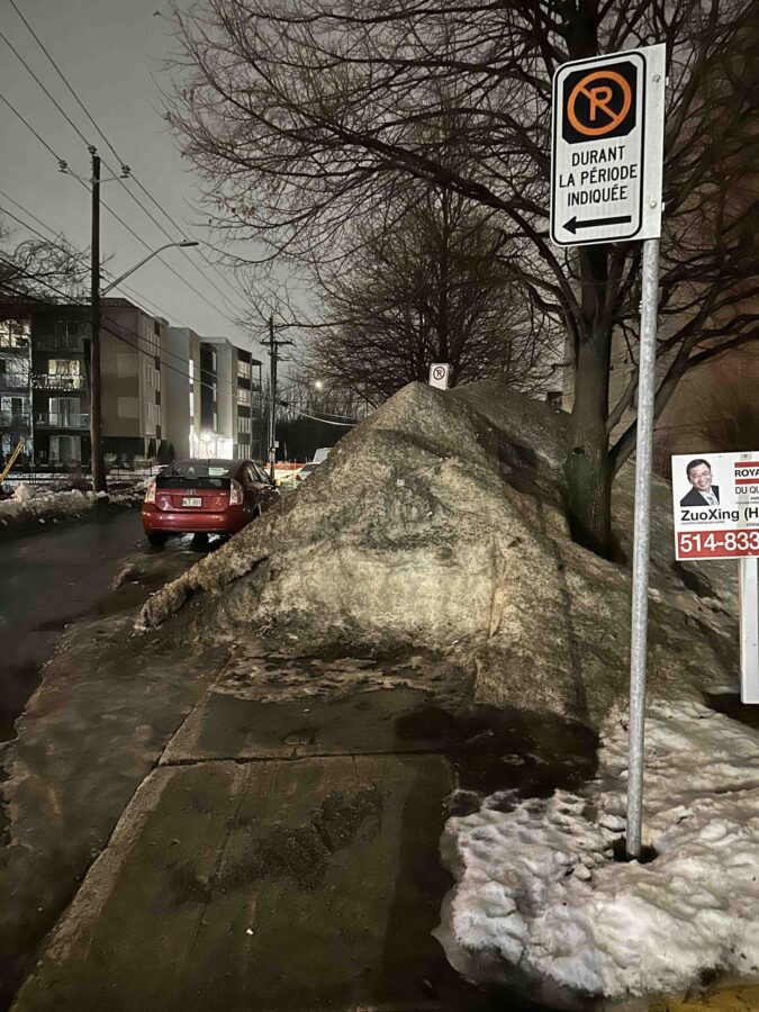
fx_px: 702
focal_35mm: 24
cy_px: 506
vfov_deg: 71.6
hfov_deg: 56.8
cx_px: 380
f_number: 1.78
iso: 1600
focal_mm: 6.86
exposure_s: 1/17
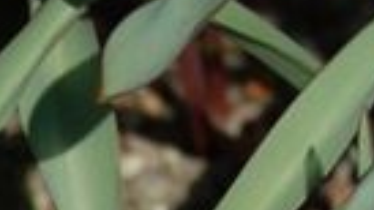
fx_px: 9587
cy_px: -235
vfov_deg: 1.3
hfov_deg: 2.2
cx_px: 631
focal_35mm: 967
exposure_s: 1/3200
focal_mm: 165
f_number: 7.1
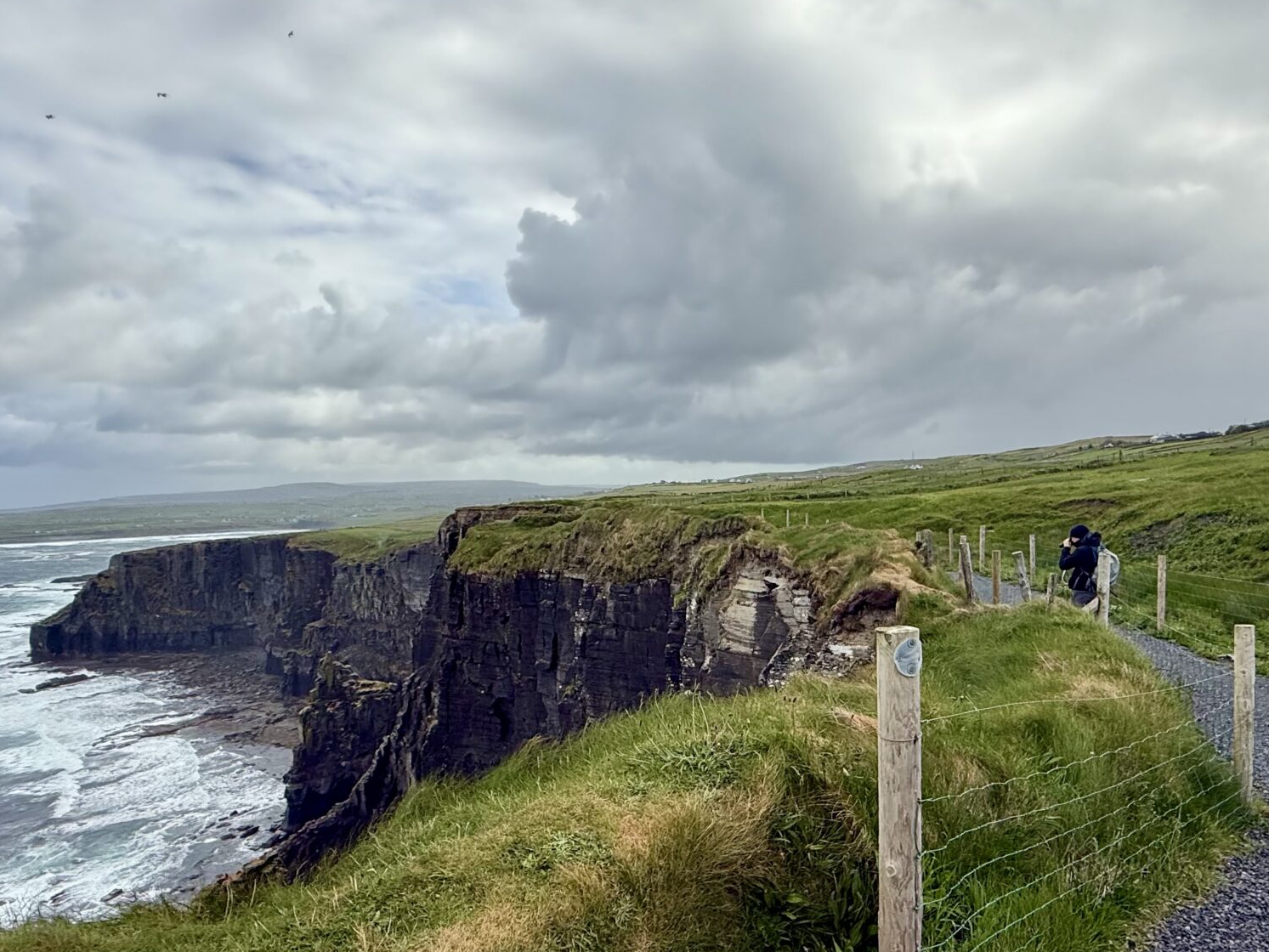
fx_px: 880
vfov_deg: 56.4
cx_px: 733
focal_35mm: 24
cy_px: 575
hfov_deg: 71.1
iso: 50
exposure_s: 1/1656
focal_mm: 2.22
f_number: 2.2
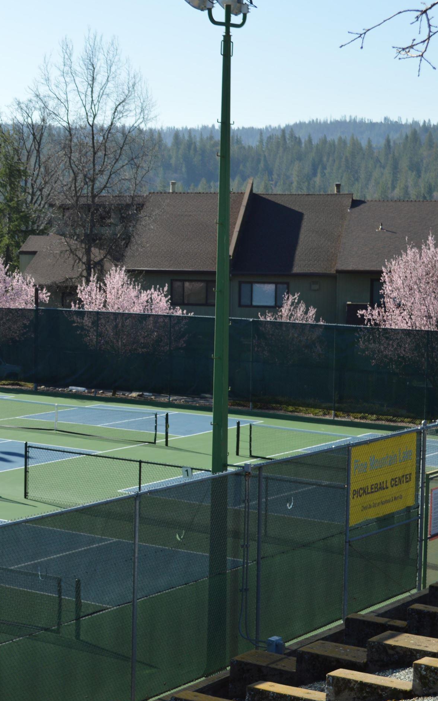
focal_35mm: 80
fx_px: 1528
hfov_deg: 15.8
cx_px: -72
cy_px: 326
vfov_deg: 25.8
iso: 100
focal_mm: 32
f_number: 6.3
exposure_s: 1/250
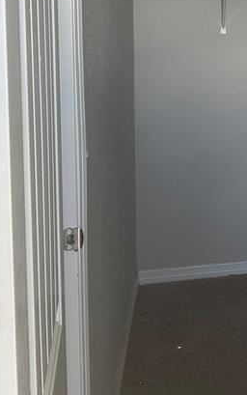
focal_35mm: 69
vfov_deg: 29.3
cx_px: 472
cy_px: 93
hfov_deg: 15.6
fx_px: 742
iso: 125
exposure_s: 1/68
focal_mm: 5.7
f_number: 1.5
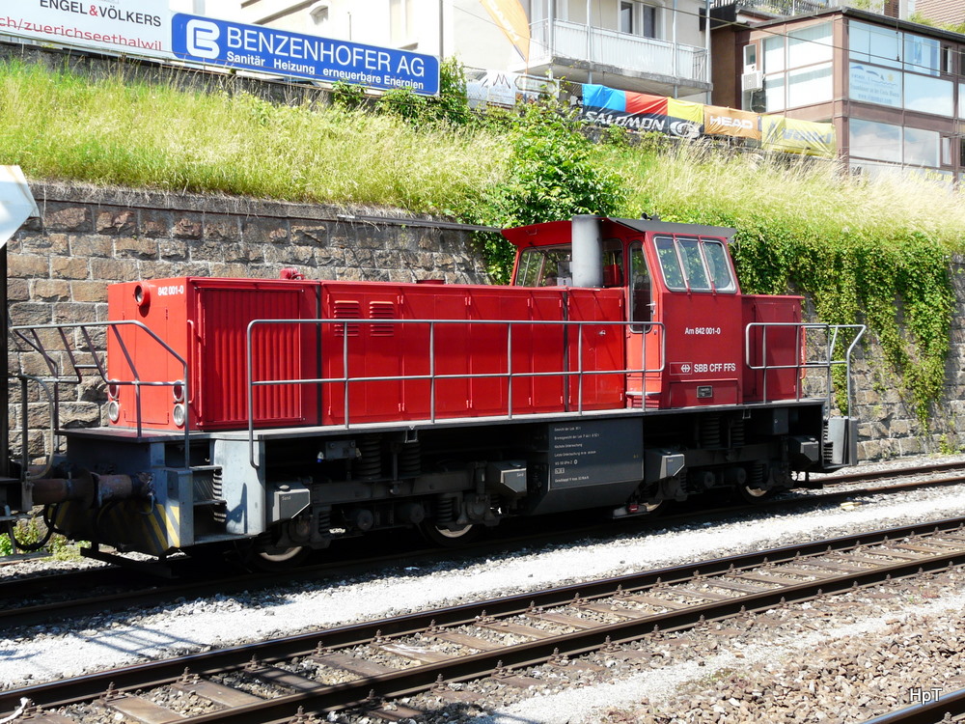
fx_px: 1282
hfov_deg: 41.2
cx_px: 482
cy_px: 362
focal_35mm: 46
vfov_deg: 31.5
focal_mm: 7.5
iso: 100
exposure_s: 1/250
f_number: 4.5
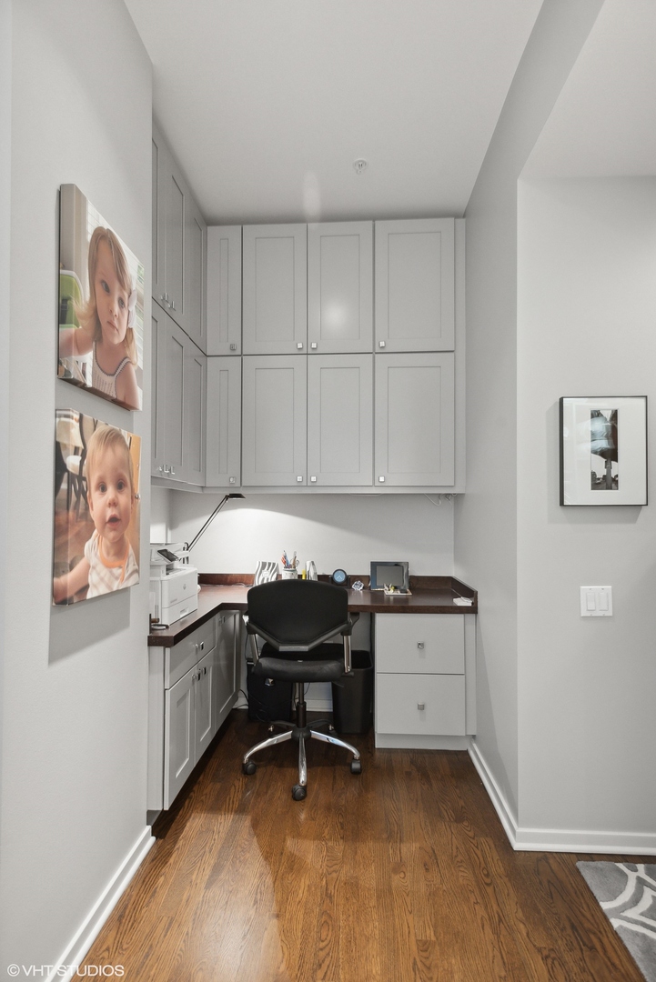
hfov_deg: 70.5
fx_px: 464
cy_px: 491
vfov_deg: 93.3
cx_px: 328
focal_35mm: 17
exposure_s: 1/80
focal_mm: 17
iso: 2000
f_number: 8
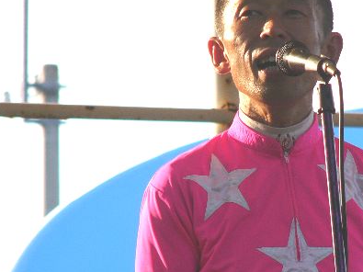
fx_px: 5420
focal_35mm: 517
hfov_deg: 3.8
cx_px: 266
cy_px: 157
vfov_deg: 2.9
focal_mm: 53
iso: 50
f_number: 5.6
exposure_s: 1/400
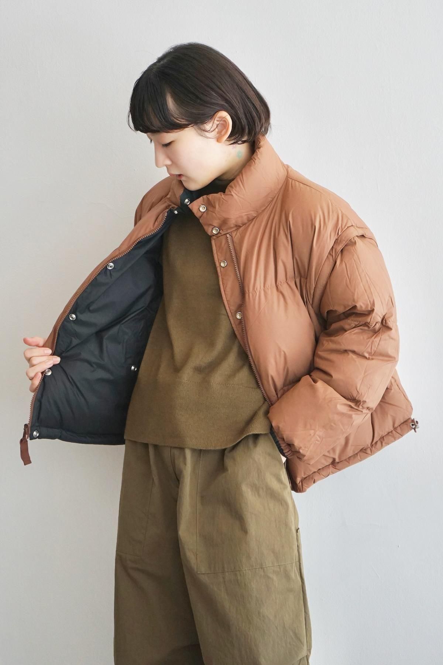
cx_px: 222
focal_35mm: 70
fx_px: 1292
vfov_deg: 28.8
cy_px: 332
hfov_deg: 19.5
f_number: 5.6
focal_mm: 70
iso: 1250
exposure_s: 1/160
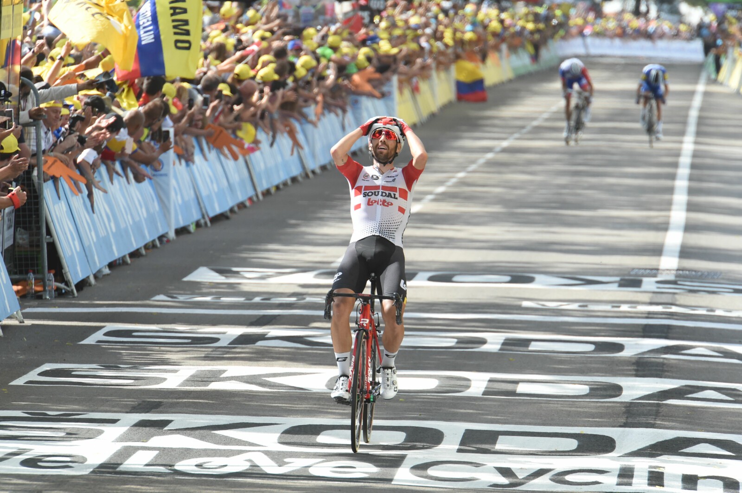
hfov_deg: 5.2
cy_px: 246
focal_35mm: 400
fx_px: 8235
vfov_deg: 3.4
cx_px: 371
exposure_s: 1/1000
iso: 2000
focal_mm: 400
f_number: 11
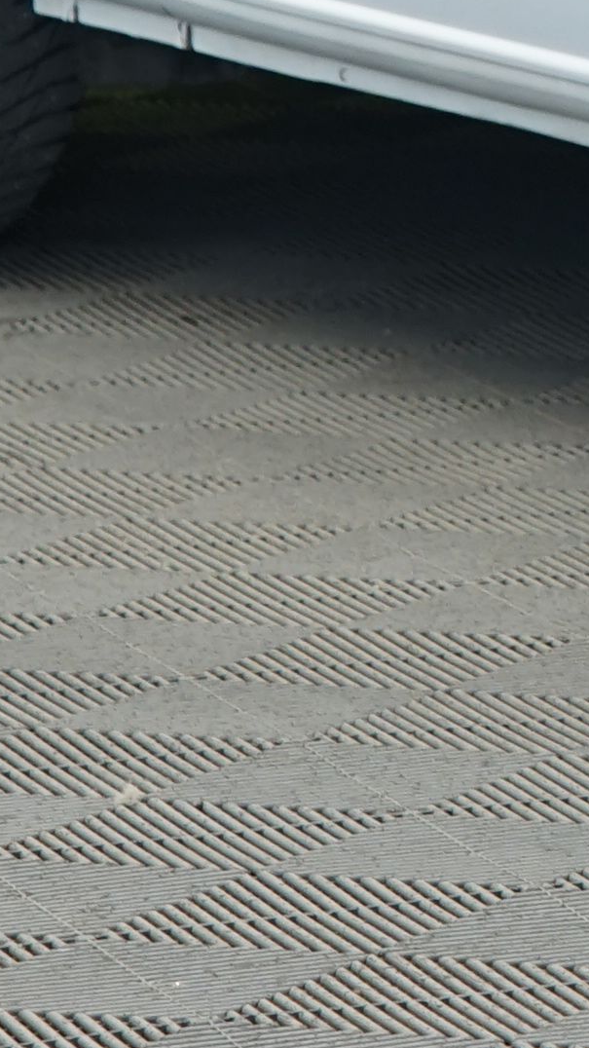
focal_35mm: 403
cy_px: -683
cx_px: 2072
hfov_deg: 2.9
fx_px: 11193
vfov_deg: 5.3
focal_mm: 69
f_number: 5.6
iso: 500
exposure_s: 1/15
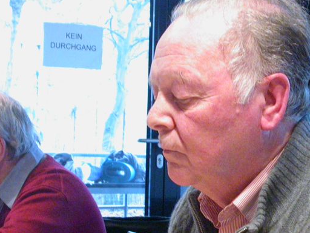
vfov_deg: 13.9
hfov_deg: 18.5
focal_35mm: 106
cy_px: 163
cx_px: 219
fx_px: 949
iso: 400
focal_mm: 11.1
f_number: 4.2
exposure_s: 1/14.2
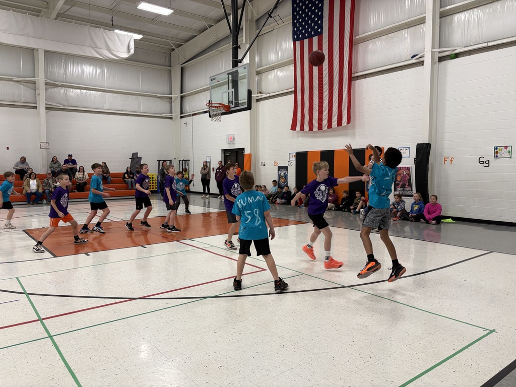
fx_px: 388
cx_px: 258
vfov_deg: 53.1
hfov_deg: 67.3
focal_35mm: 26
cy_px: 194
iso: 100
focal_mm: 5.96
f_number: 1.6
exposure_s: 1/120
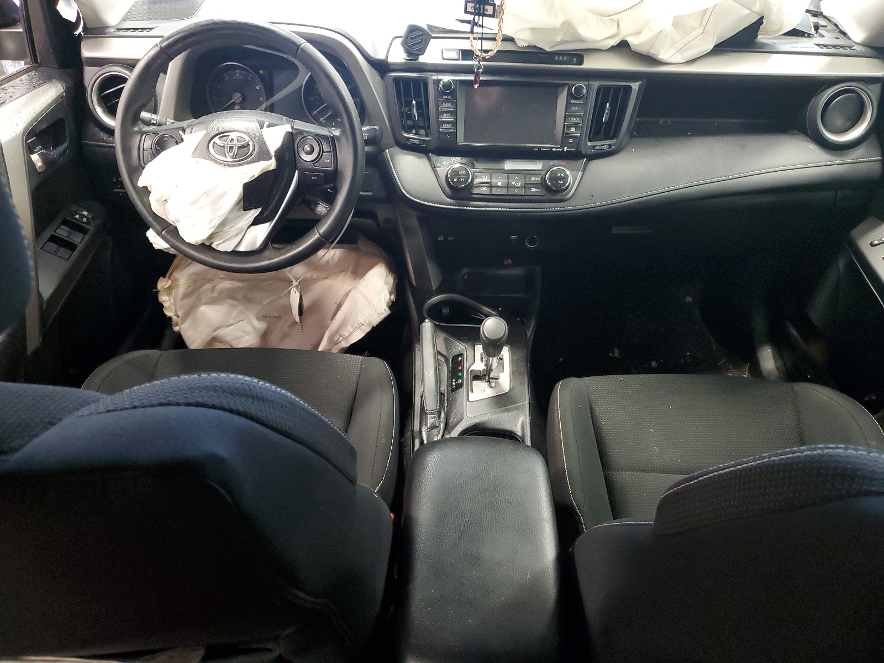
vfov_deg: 53.1
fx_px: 664
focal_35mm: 26
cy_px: 332
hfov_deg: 67.3
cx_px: 442
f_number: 1.5
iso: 296
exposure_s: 1/24
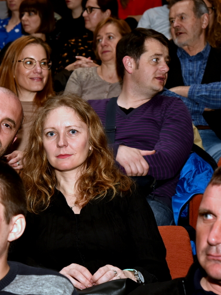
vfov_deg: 20.9
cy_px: 147
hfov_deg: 15.7
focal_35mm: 94
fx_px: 800
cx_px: 53
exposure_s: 1/160
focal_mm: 65
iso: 500
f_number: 6.3
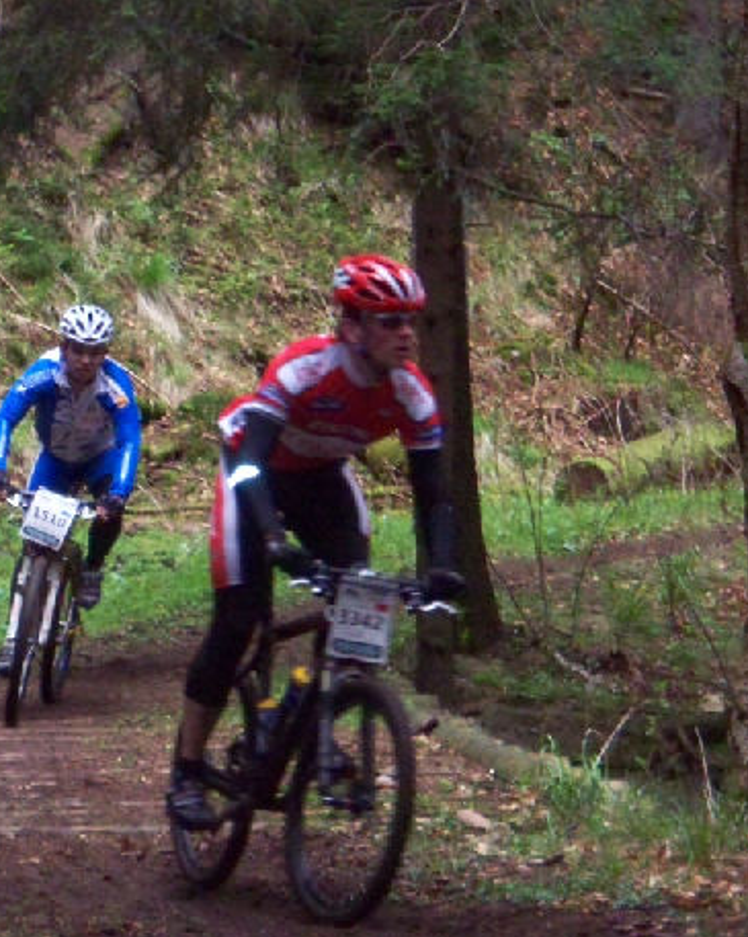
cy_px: 580
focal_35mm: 200
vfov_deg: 9.7
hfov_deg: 7.7
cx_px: 137
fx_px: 5540
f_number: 4.4
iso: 400
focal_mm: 19.2
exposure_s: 1/125
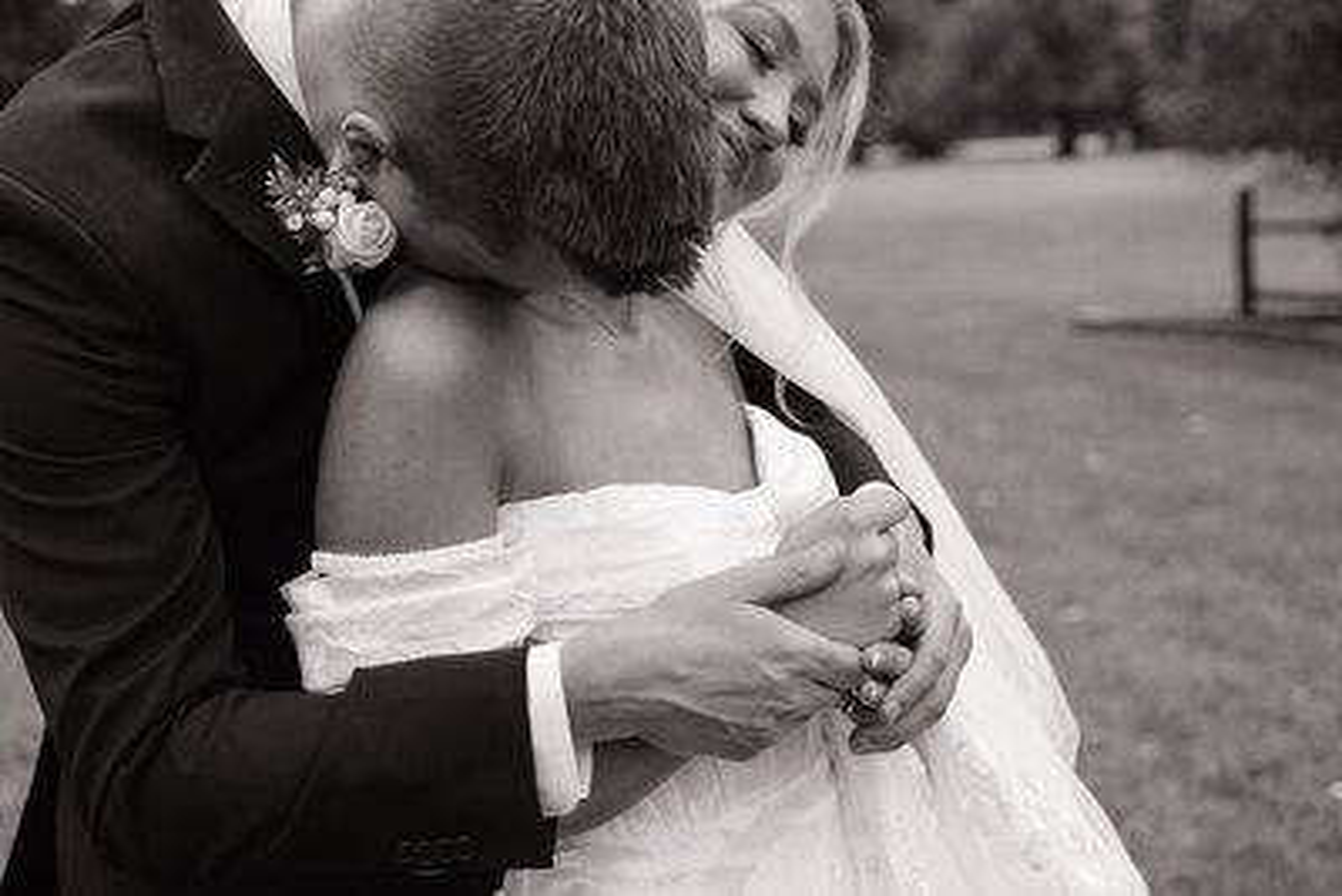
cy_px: 448
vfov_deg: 27.0
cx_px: 671
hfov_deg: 39.6
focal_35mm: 50
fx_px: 1864
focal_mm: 50
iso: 250
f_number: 4
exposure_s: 1/1000
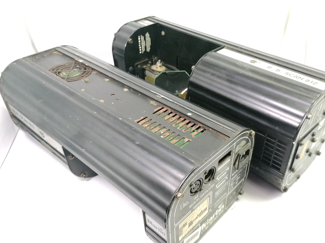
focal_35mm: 32
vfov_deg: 44.0
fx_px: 300
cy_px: 142
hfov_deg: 56.6
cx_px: 185
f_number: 1.8
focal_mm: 4.75
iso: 80
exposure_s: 1/100
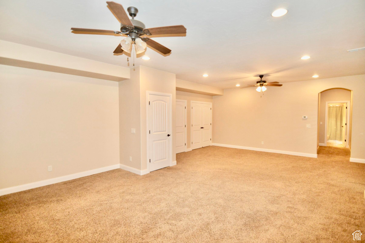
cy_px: 122
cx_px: 182
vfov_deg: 71.9
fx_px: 167
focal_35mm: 16
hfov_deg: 95.0
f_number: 2.8
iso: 640
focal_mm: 11
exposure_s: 1/60
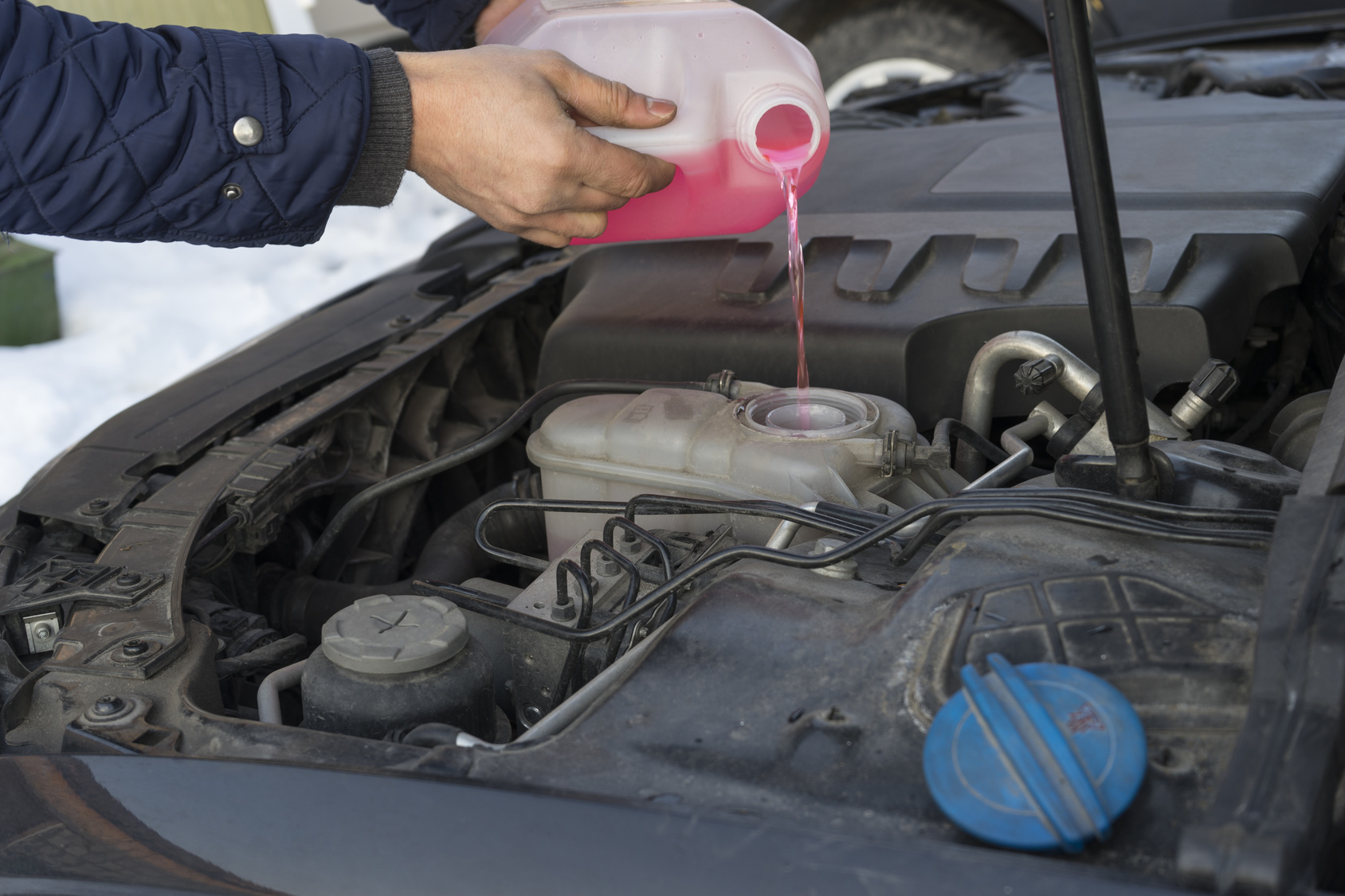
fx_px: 1793
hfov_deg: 41.1
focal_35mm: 48
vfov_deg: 28.1
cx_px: 672
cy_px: 448
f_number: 6.3
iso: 100
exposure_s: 1/10
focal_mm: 48
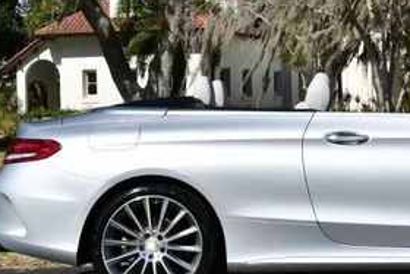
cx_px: 403
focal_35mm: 105
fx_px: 1196
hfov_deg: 19.0
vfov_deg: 13.0
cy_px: 61
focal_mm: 23
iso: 100
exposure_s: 1/400
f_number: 9
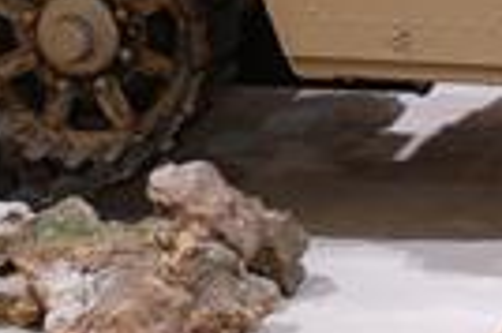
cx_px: 425
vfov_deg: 6.2
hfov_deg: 9.4
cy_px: -168
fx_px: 3032
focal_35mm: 218
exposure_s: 1/80
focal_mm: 27
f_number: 4.5
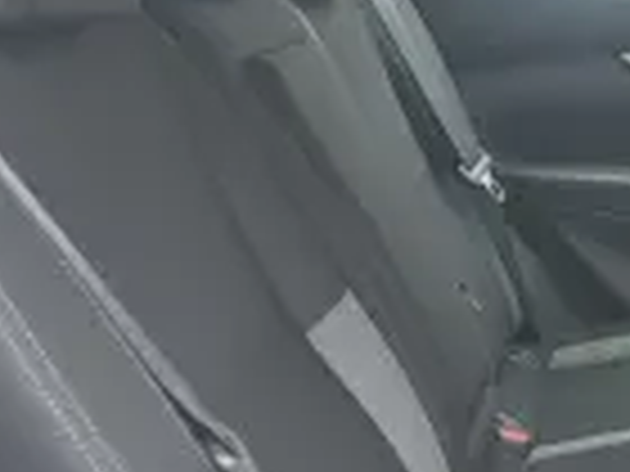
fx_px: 1074
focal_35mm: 59
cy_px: 472
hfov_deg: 28.8
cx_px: 738
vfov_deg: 23.8
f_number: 1.7
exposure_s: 1/100
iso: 125
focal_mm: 6.3
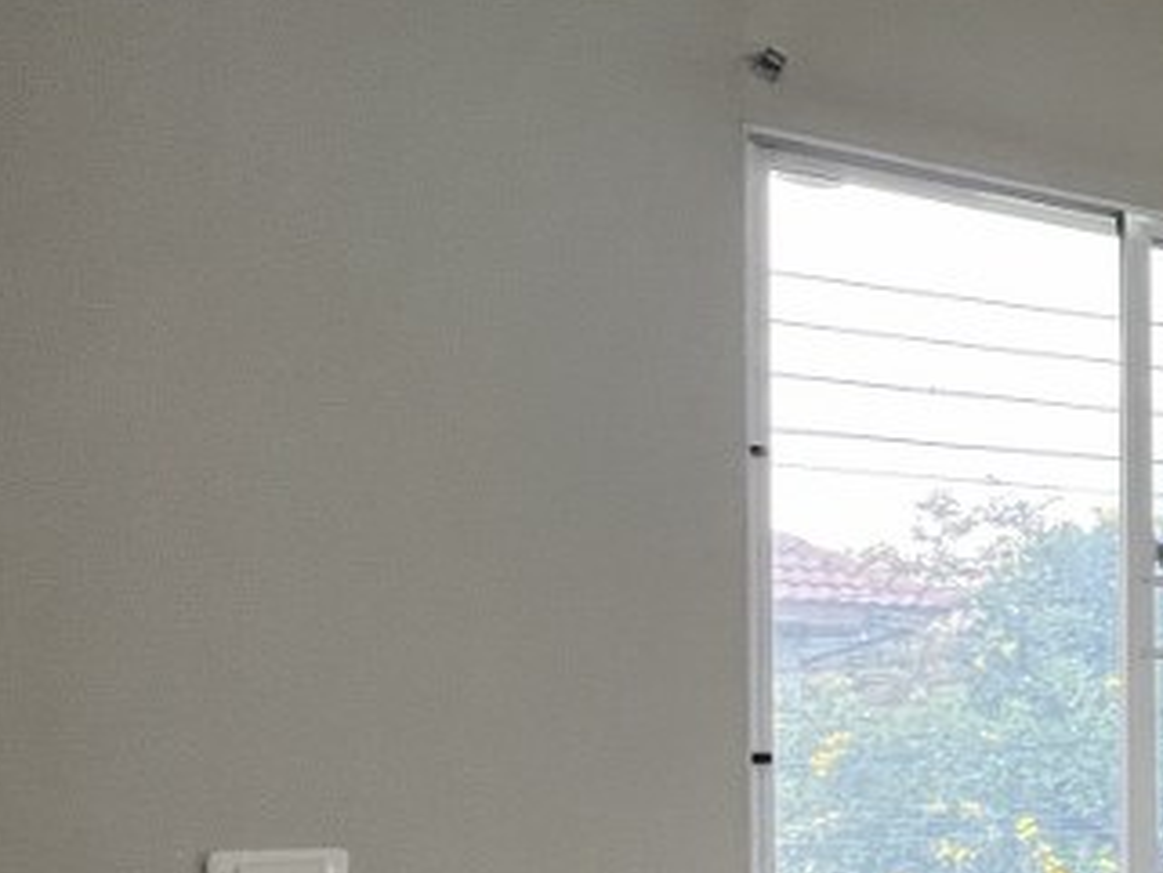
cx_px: 2002
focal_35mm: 46
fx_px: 1546
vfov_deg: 30.3
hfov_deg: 23.8
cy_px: 770
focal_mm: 1.57
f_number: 1.8
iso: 64
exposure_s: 1/99
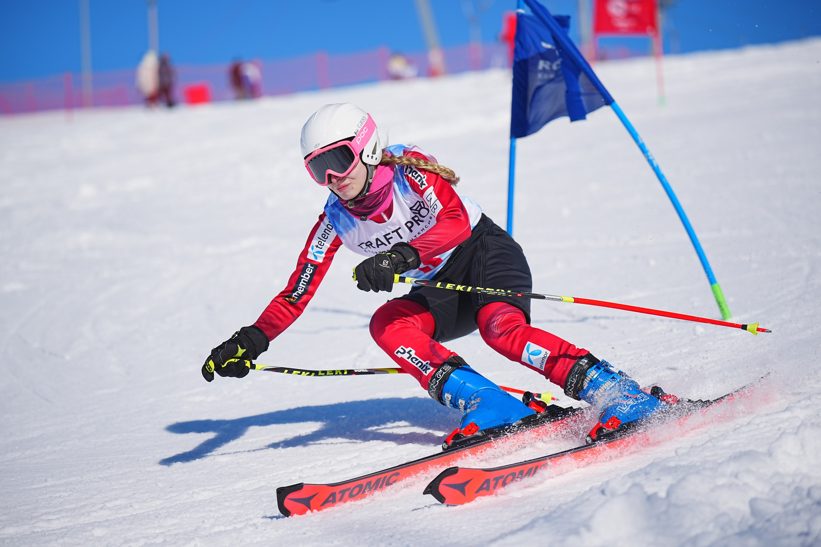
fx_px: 2623
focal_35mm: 115
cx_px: 410
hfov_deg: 17.8
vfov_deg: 11.9
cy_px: 274
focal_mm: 115
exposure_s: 1/4000
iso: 100
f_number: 2.8
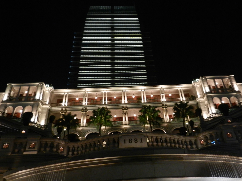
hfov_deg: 69.4
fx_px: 175
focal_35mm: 25
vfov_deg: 54.9
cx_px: 121
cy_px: 90
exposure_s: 1/15
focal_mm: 4.5
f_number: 3.5
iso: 400
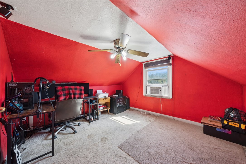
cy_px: 82
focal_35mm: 12
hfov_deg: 112.6
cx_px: 123
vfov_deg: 89.9
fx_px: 82
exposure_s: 1/1.25
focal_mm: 12
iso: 50
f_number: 11
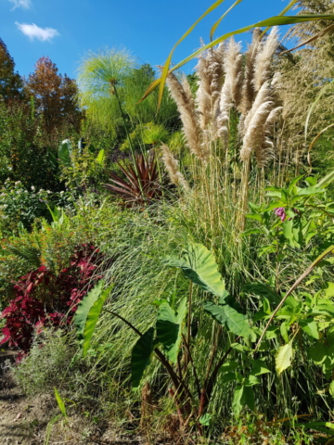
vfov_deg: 67.3
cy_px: 222
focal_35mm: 26
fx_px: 334
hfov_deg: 53.1
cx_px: 167
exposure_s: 1/1448
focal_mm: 4.2
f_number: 1.7
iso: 40
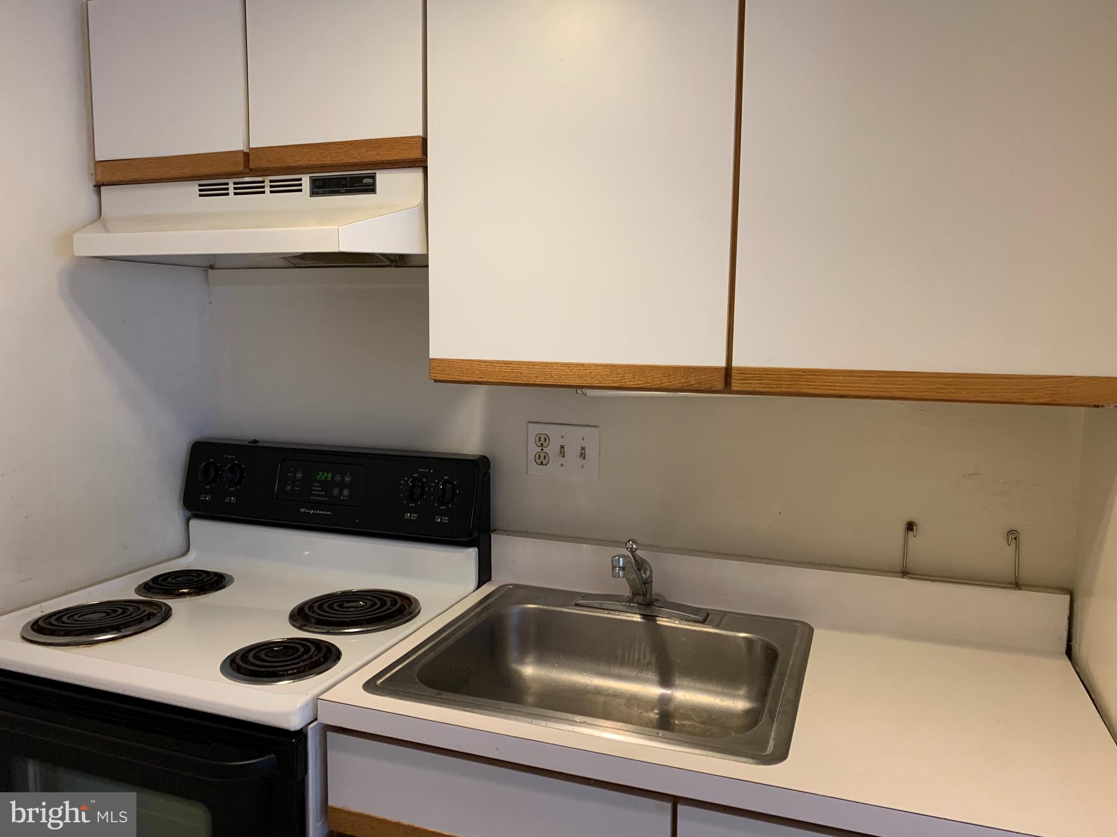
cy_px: 418
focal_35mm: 26
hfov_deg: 67.3
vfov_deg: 53.1
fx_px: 839
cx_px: 558
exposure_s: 1/60
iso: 250
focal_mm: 4.25
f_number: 1.8
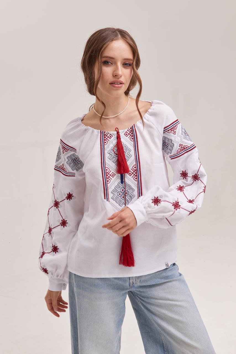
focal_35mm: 58
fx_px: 570
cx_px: 118
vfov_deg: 34.5
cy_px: 177
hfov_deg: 23.4
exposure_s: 1/125
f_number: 11
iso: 200
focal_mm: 58
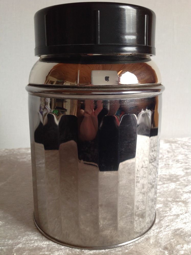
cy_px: 128
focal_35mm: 35
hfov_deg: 40.6
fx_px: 258
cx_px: 96
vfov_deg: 52.7
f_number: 2.4
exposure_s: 1/15
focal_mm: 4.28
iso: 80
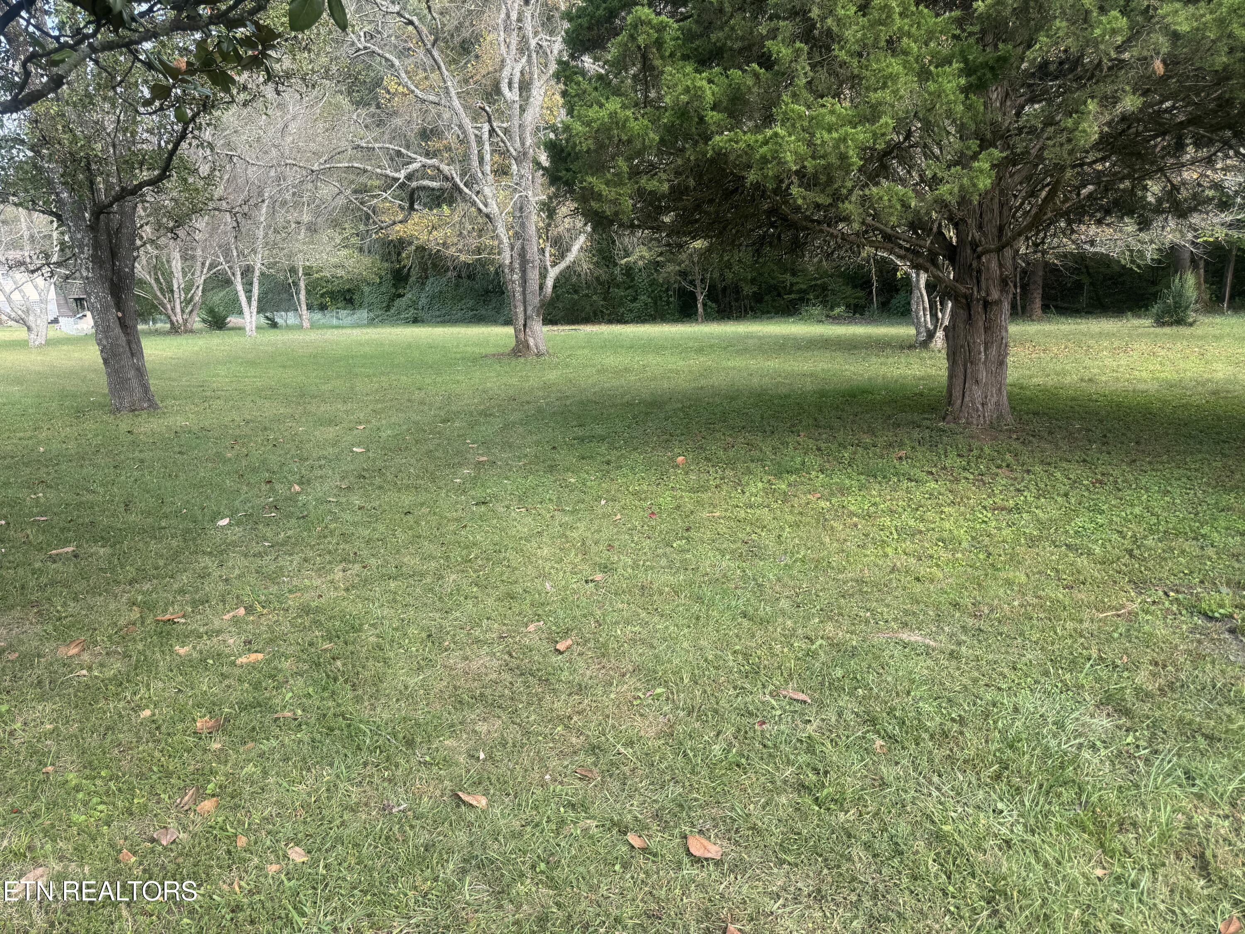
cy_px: 467
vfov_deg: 56.8
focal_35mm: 24
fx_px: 863
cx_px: 622
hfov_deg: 71.6
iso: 80
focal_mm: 6.76
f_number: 1.78
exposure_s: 1/488
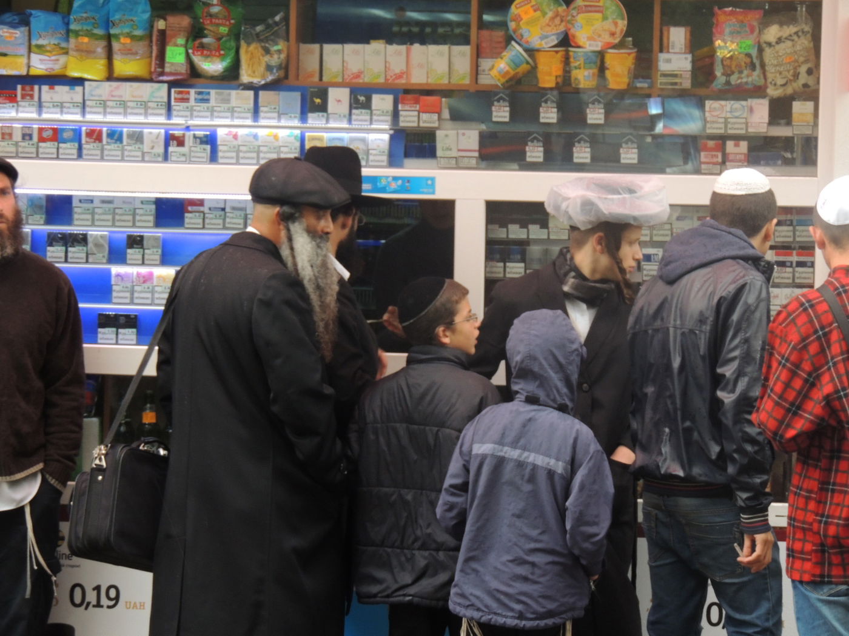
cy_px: 318
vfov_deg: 8.7
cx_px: 424
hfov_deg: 11.6
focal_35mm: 170
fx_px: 4169
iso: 400
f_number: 4.5
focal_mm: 30.3
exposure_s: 1/60
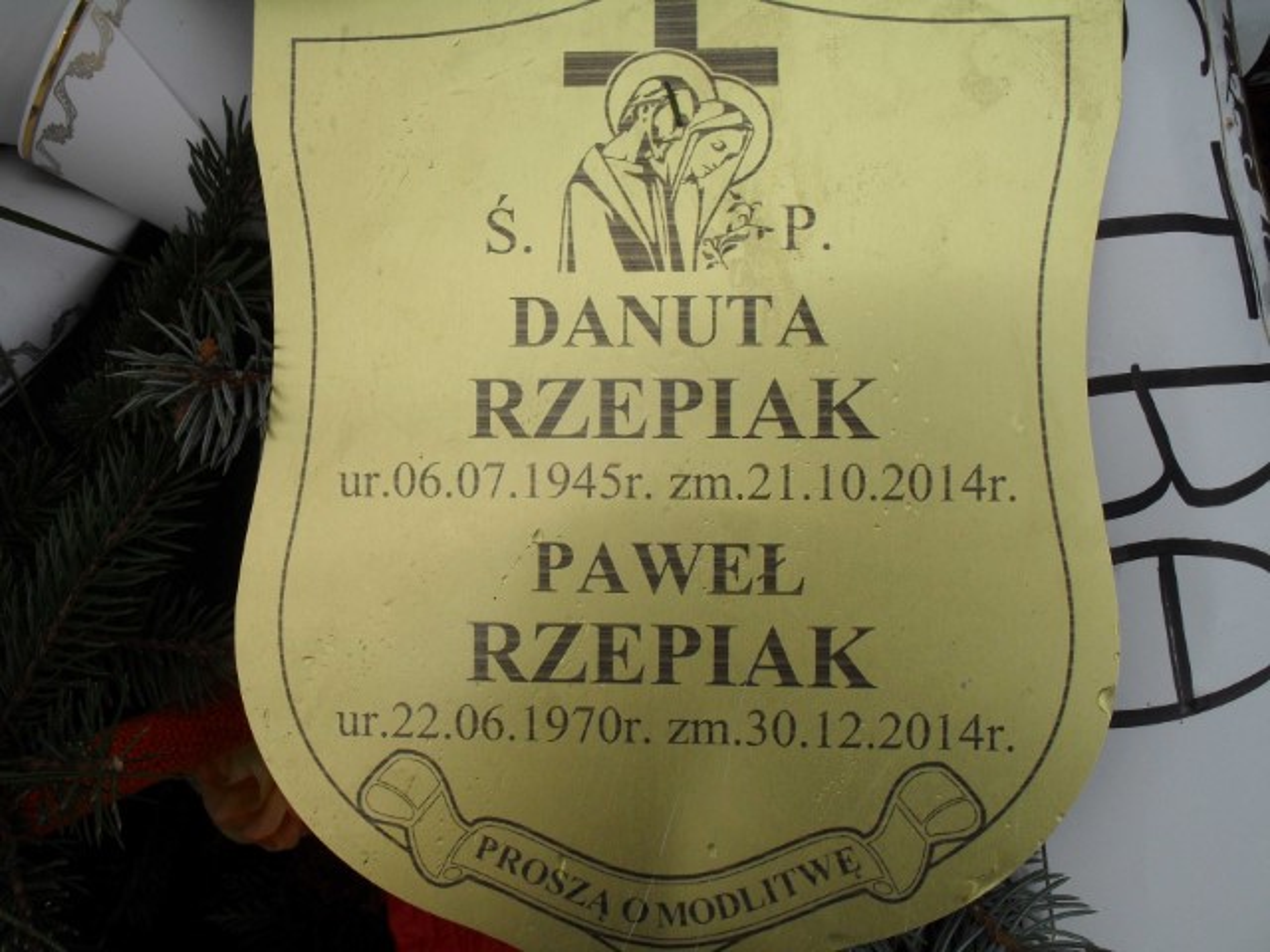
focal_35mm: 35
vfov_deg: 40.7
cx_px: 635
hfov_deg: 52.6
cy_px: 476
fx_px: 1284
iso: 100
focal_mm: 6.3
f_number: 8.4
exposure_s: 1/125
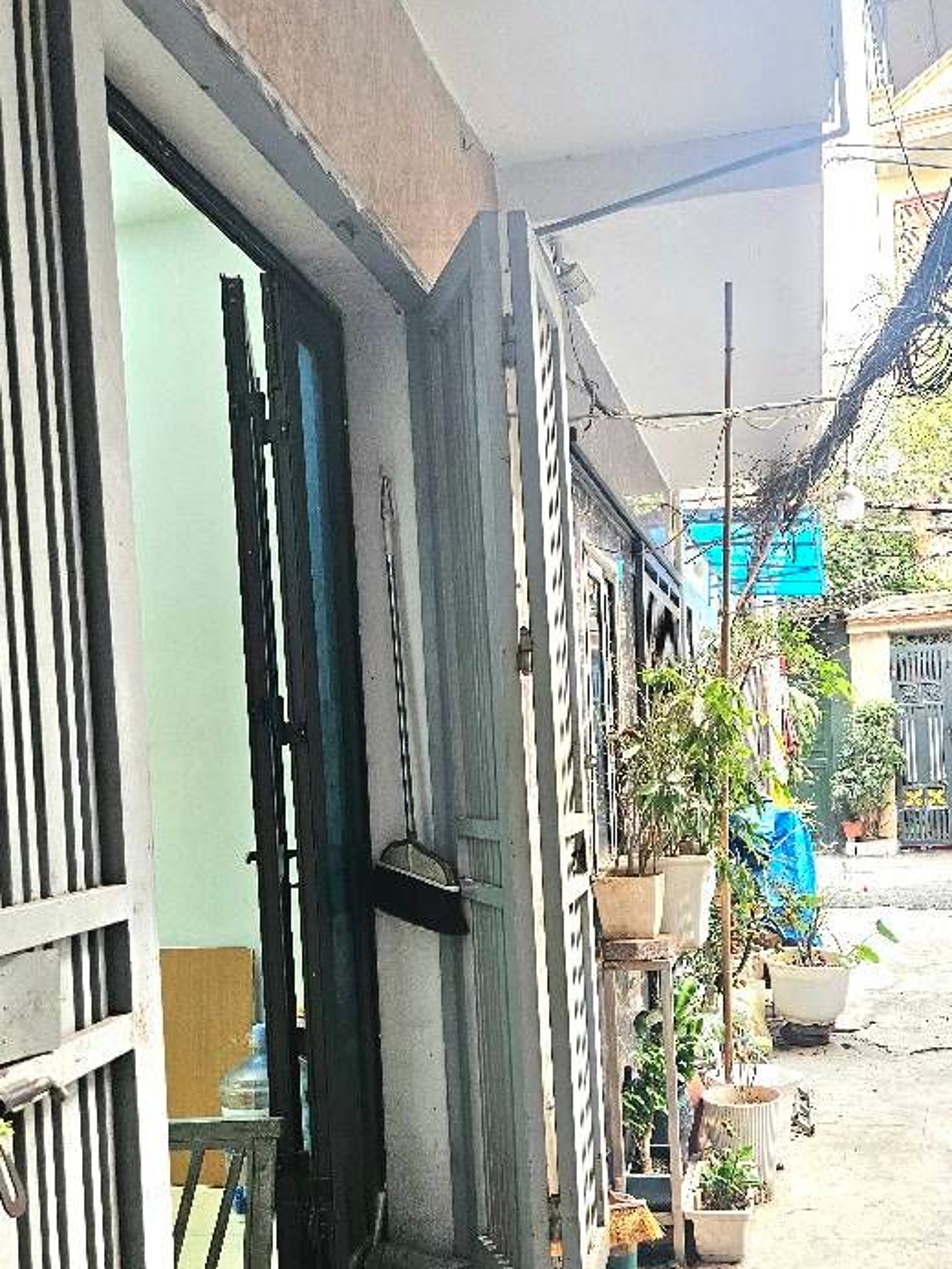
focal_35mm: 34
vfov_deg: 53.4
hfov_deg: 41.7
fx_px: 1246
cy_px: 786
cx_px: 527
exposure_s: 1/101
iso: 160
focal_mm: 5.4
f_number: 1.8
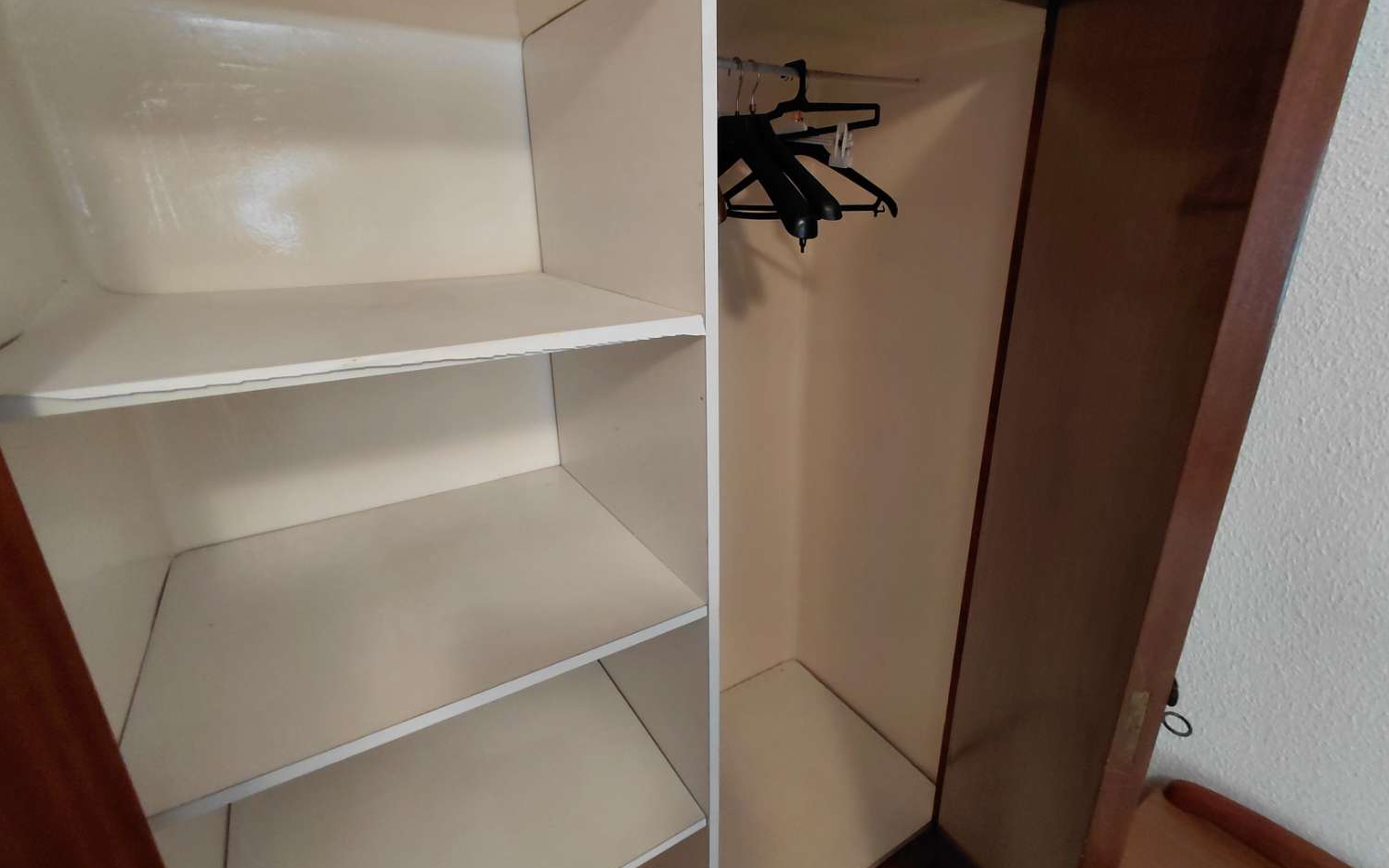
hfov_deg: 94.4
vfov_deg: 68.0
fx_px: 644
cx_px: 695
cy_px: 416
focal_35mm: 17
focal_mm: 1.64
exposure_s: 1/50
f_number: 2.2
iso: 200
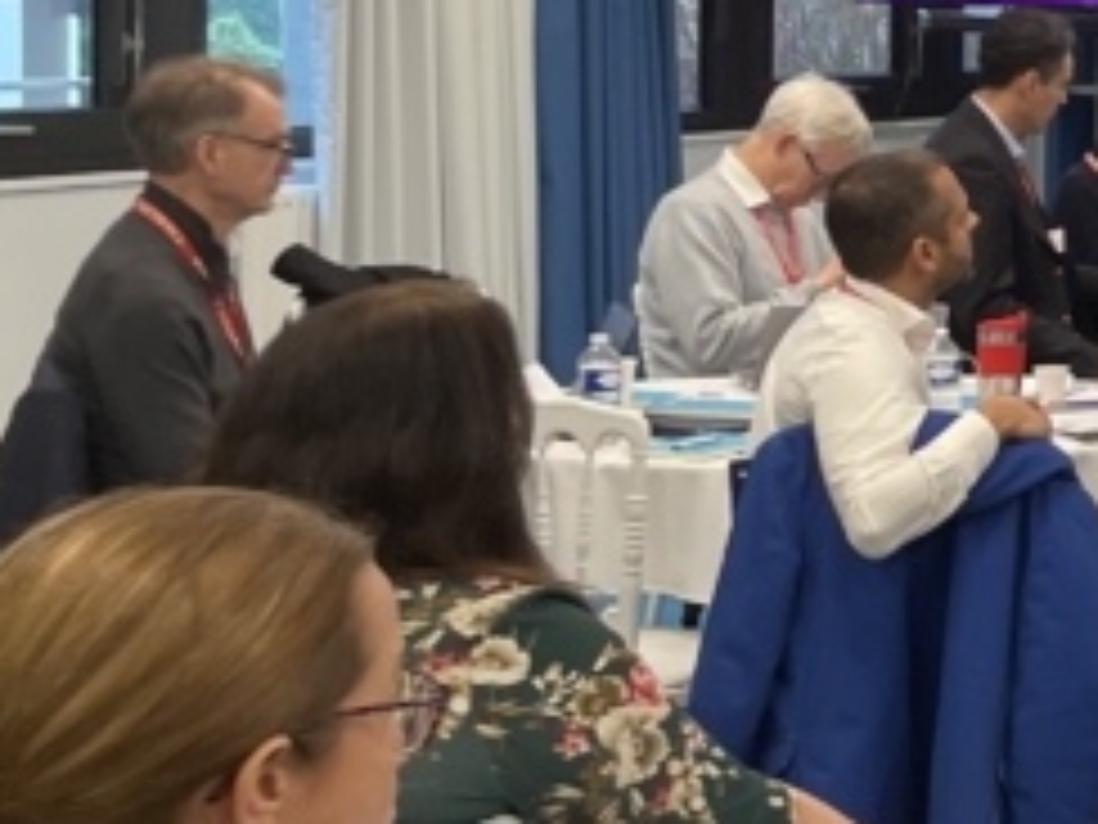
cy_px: 248
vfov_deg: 13.6
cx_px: 2146
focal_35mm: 109
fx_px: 3457
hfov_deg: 15.0
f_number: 1.6
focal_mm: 4.2
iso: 125
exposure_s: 1/100
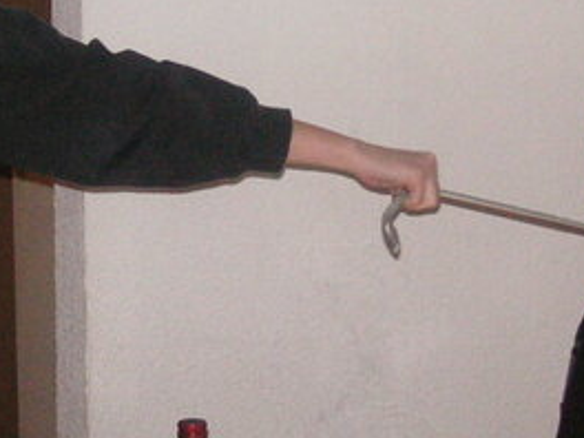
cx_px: 259
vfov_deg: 13.2
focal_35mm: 112
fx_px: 1890
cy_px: 164
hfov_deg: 17.6
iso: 160
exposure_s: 1/45
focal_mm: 6.1
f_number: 2.8
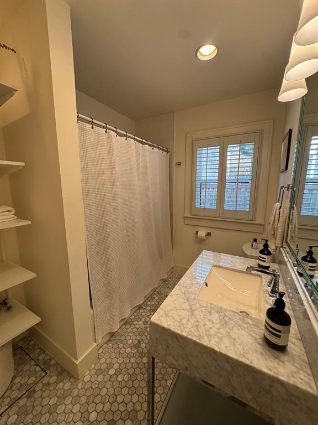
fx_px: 171
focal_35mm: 14
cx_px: 159
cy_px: 212
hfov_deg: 85.7
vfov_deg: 102.1
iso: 200
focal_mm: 2.22
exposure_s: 1/120
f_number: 2.2
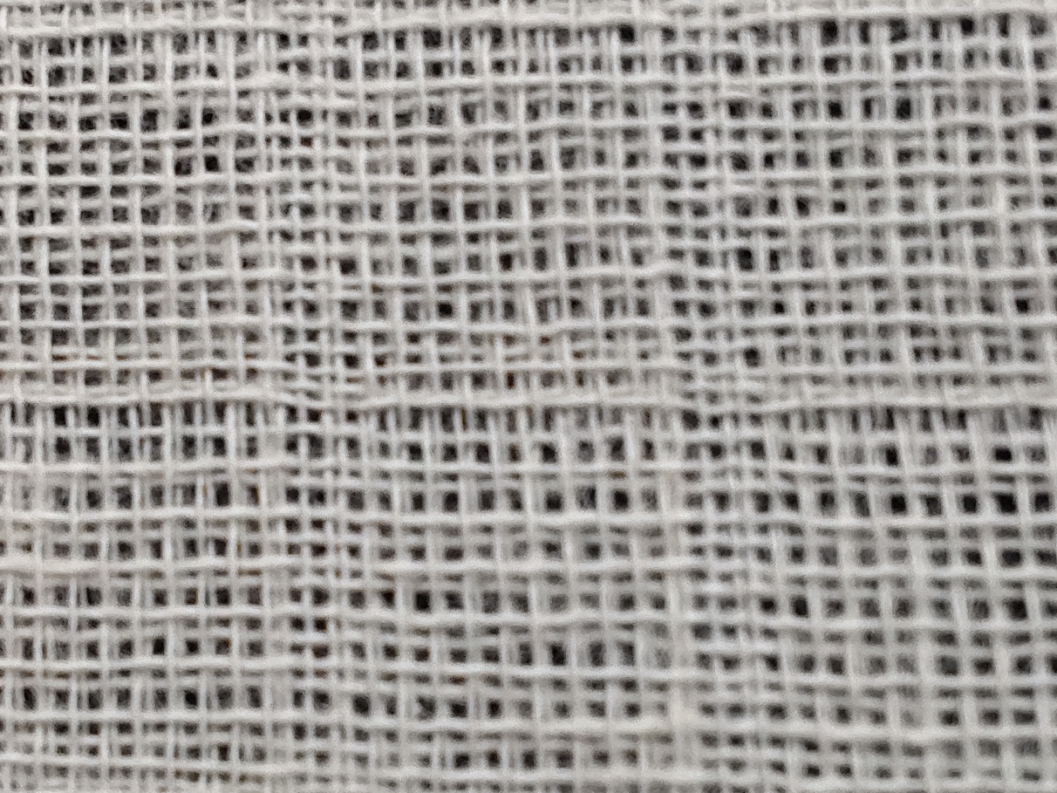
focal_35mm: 70
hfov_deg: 27.7
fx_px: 2137
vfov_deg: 21.0
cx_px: 386
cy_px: 434
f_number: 2
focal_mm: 2.78
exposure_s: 1/50
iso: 160
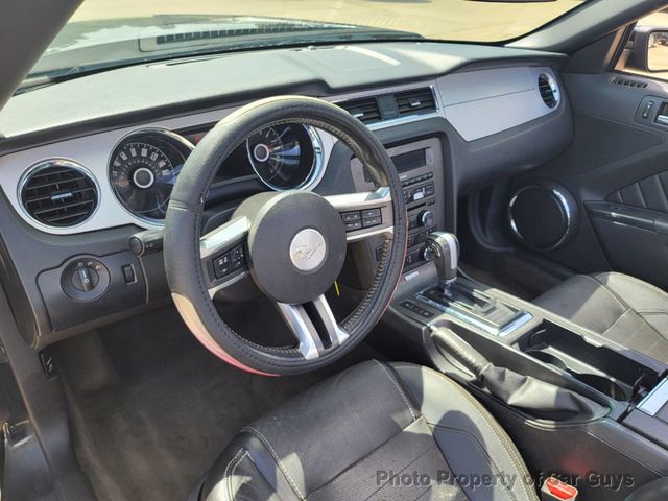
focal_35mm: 25
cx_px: 334
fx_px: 482
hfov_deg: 69.4
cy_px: 250
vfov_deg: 54.9
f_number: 1.8
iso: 20
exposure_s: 1/169
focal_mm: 7
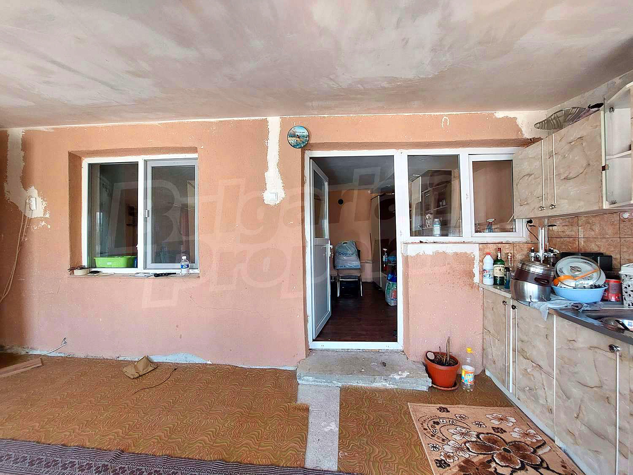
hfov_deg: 106.2
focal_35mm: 13
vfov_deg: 89.9
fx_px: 238
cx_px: 316
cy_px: 238
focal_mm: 1.74
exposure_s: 1/100
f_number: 2.2
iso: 100
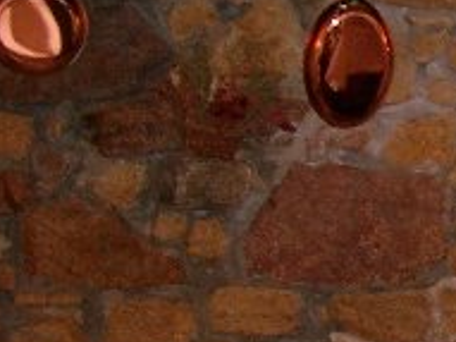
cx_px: 931
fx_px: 2041
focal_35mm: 155
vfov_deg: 9.5
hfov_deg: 11.4
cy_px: 323
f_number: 2.6
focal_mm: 7.6
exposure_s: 1/60
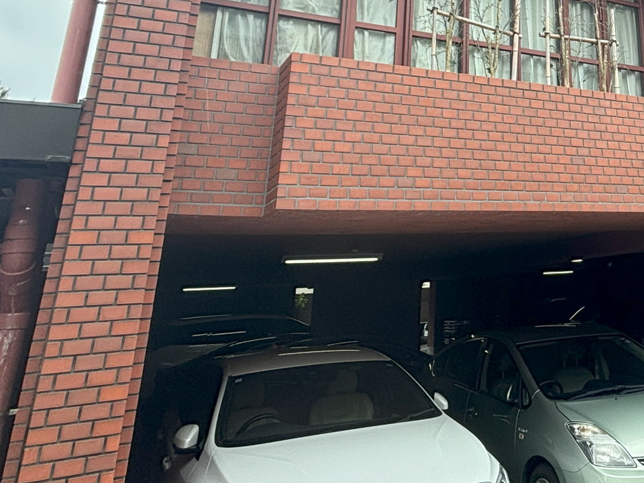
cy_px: 28
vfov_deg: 36.6
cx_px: 602
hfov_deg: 45.5
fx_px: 670
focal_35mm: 36
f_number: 2.4
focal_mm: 1.54
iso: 25
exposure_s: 1/127
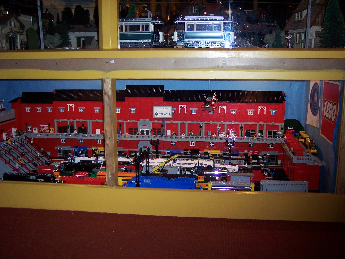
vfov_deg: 36.8
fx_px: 389
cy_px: 130
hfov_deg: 47.9
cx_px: 172
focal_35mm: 39
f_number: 2.8
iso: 100
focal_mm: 8
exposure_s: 1/60
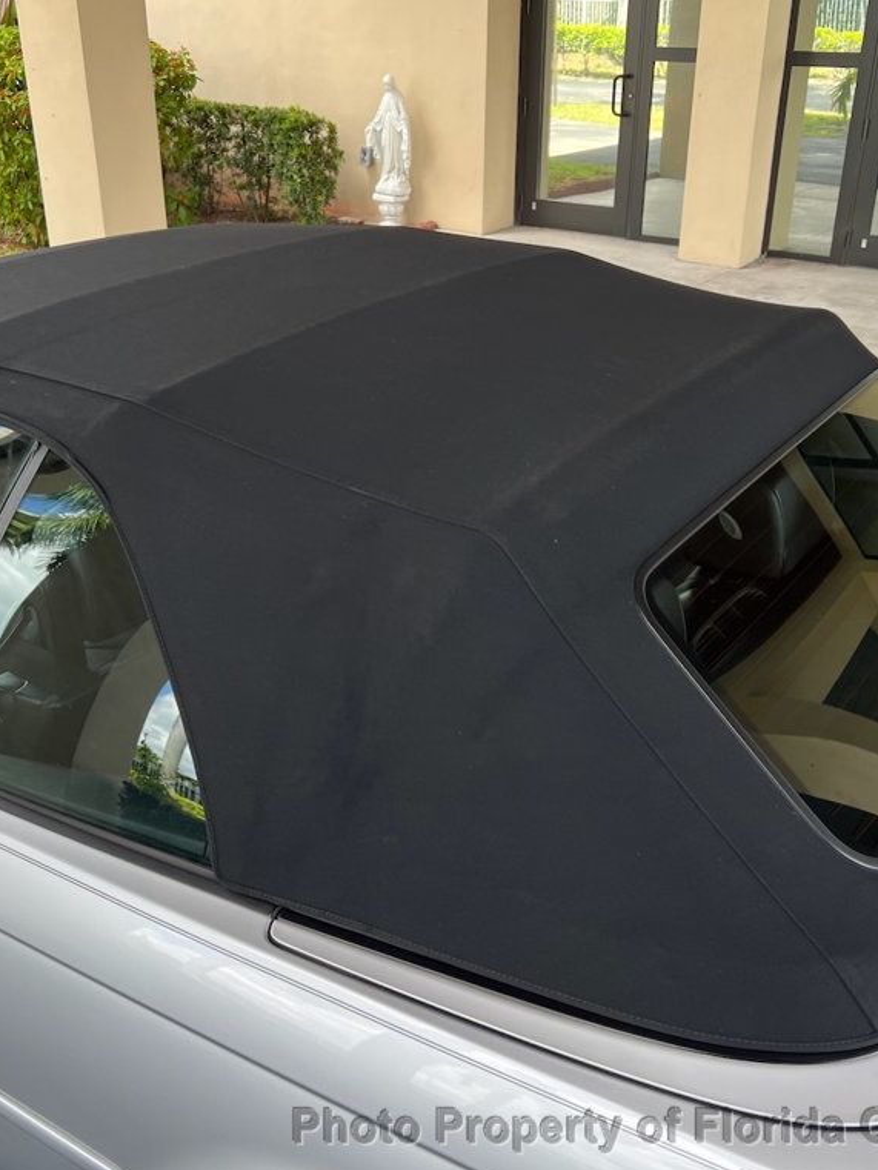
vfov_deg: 52.6
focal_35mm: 35
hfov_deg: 40.7
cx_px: 463
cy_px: 589
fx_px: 1183
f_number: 1.5
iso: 40
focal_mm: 5.7
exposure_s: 1/216
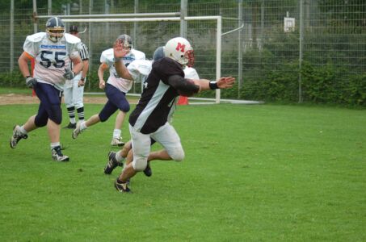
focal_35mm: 105
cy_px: 121
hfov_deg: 19.5
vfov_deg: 13.0
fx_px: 1065
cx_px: 183
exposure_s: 1/1000
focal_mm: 70
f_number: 4
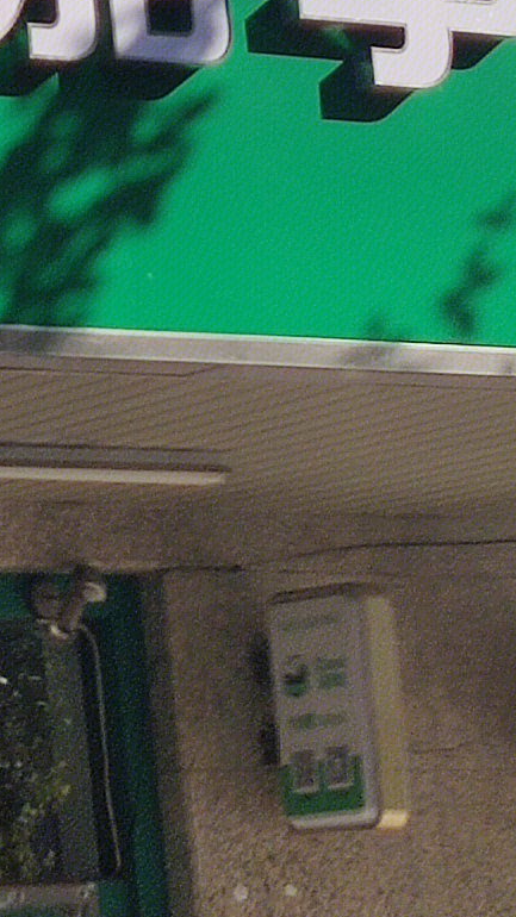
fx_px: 4817
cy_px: -404
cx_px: -523
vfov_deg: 10.5
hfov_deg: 6.0
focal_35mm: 198
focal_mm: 4.75
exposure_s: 1/2594
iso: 112
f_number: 1.75
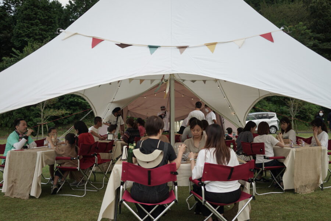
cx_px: 166
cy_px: 110
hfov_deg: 54.4
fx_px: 322
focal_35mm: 35
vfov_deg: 37.9
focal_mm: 35
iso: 100
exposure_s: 1/160
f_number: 2.8
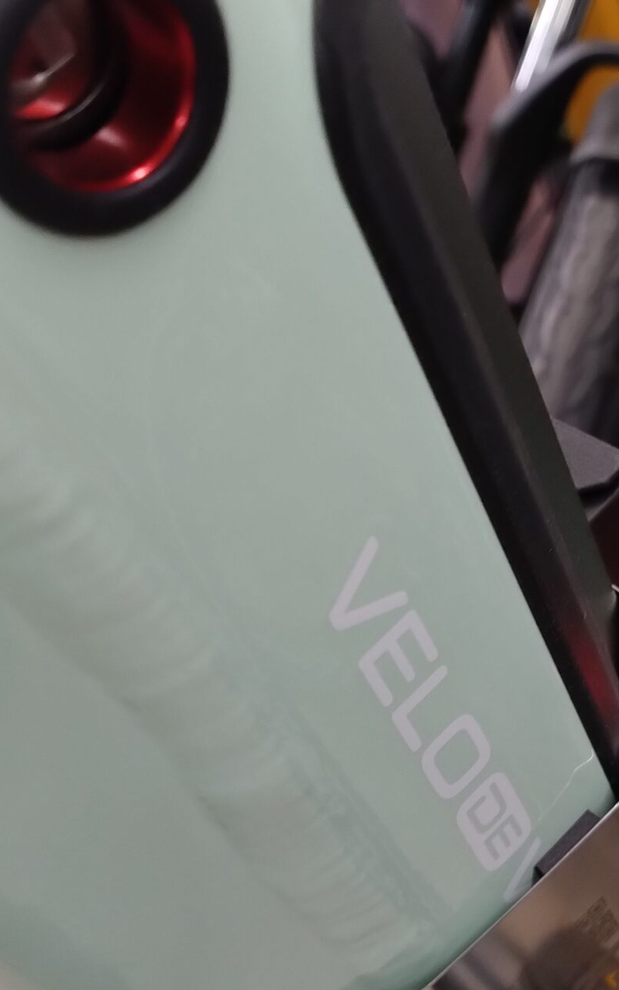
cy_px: 607
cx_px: 357
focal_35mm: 53
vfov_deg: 38.0
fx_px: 1431
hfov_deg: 24.4
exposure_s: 1/33.3
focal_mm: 4.71
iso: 1347
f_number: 1.7
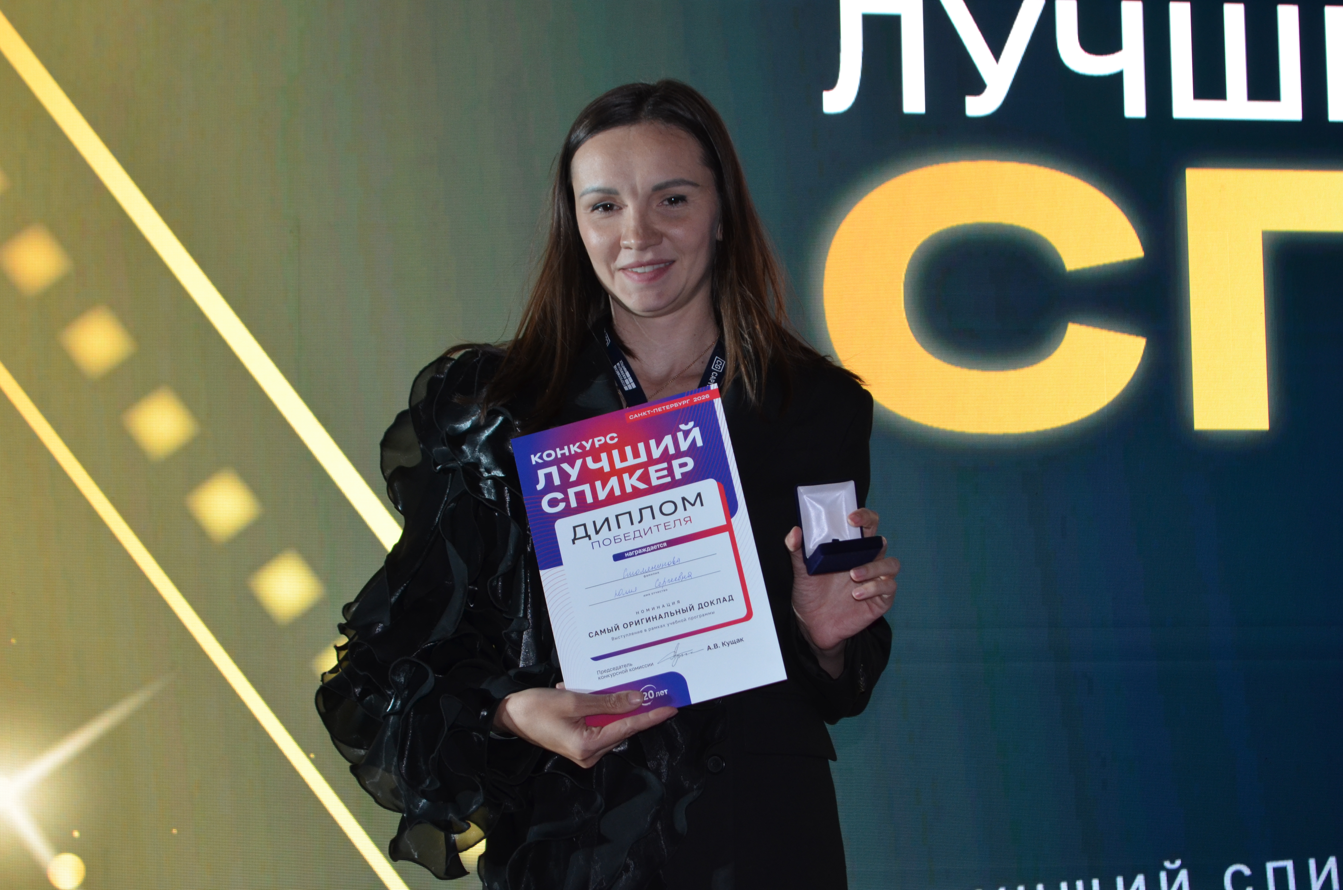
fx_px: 2569
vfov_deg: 19.6
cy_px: 445
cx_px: 672
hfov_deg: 29.3
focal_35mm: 69
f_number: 5.3
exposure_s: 1/60
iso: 720
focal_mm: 46
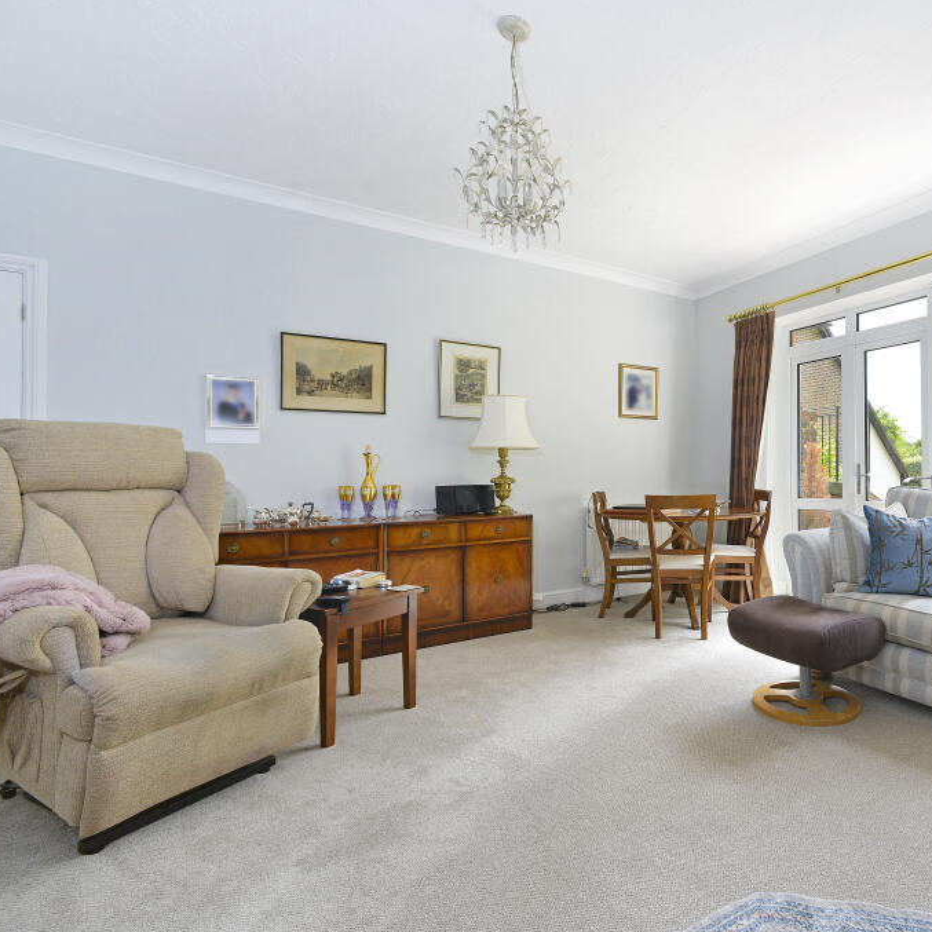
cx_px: 644
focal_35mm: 18
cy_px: 467
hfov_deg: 77.3
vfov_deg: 80.7
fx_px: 548
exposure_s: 1/80
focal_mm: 14
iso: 400
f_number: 7.1
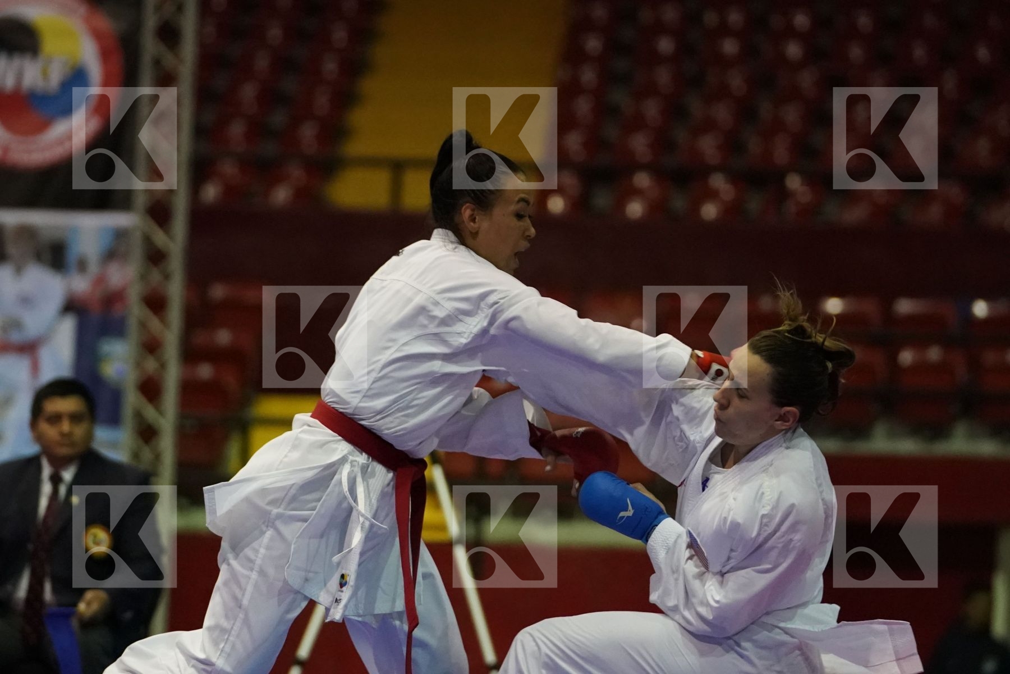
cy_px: 337
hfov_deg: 10.3
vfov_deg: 6.9
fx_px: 5583
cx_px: 505
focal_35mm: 199
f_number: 2.8
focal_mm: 133
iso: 6400
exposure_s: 1/800
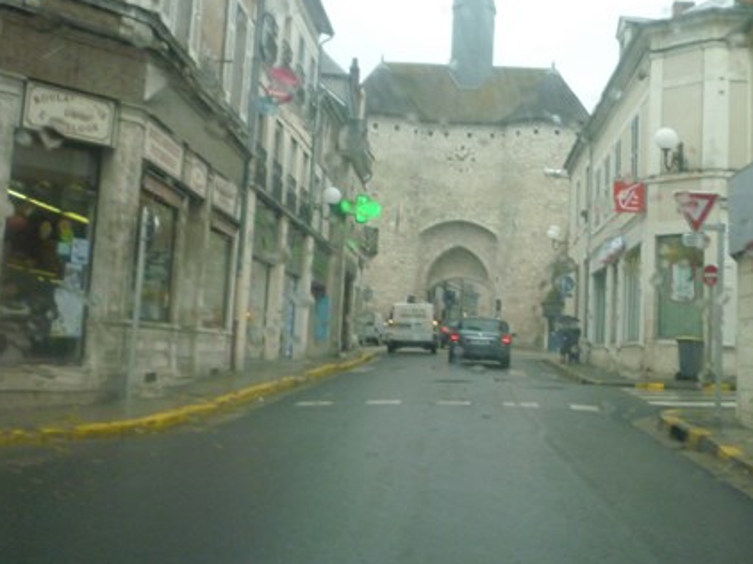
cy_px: 234
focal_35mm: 44
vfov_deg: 32.8
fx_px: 957
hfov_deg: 41.9
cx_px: 550
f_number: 3.3
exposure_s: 1/250
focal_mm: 5.2
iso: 320
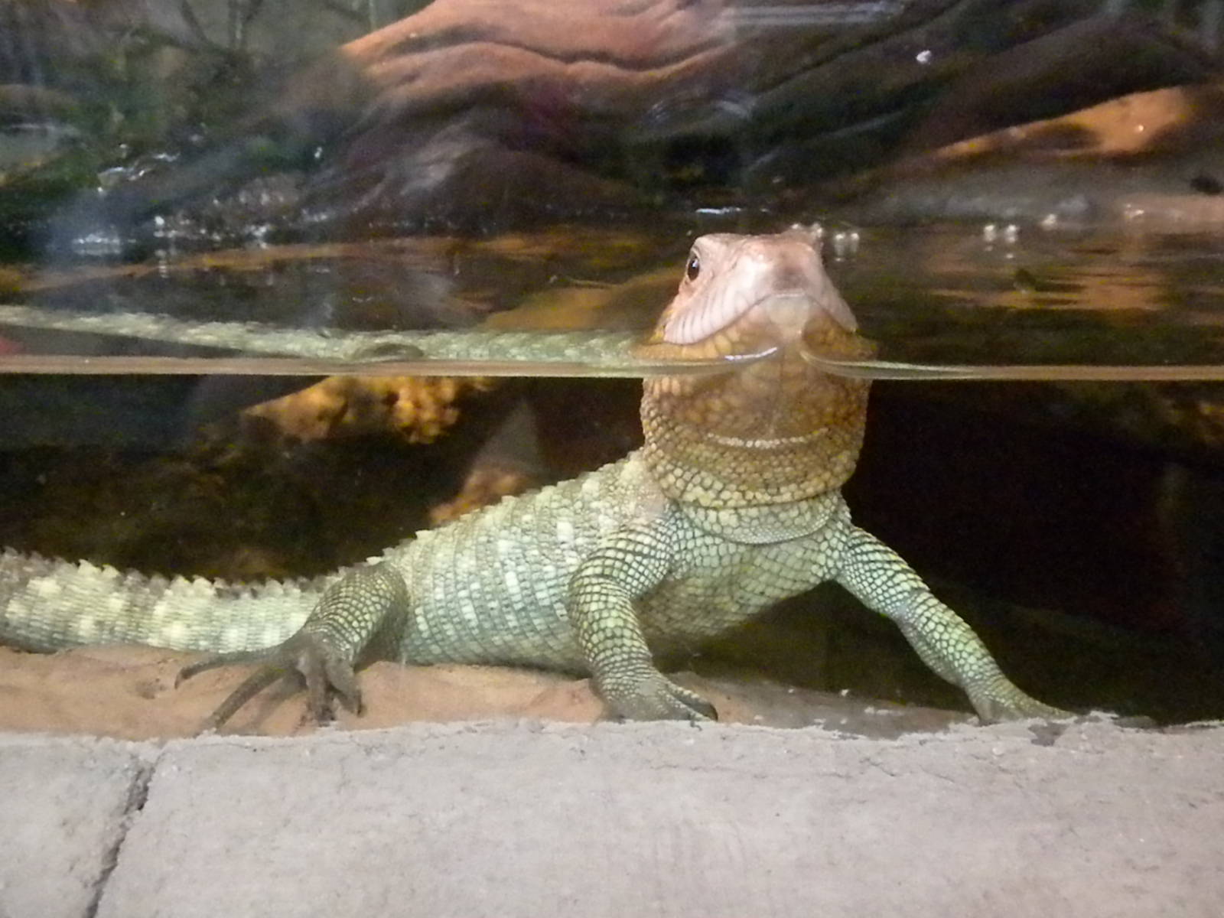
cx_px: 612
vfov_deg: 38.7
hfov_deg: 50.1
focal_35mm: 37
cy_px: 459
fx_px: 1308
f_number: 3.5
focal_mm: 6.6
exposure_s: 1/55
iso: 3184
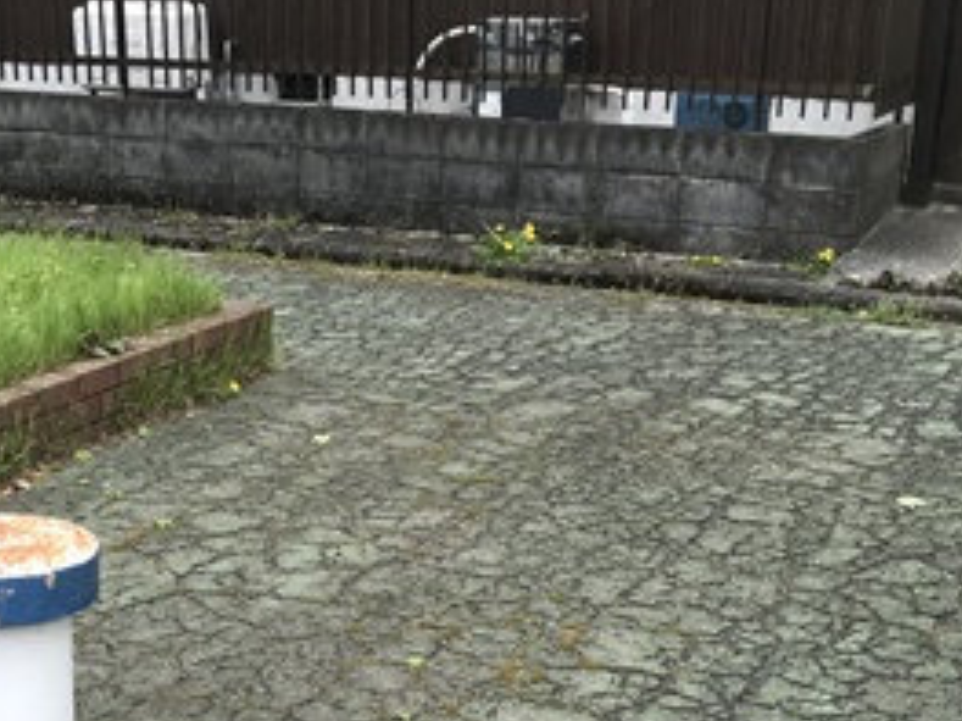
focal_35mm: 64
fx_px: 1778
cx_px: 315
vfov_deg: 22.2
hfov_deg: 30.0
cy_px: 684
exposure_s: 1/679
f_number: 1.8
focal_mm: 3.99
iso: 20
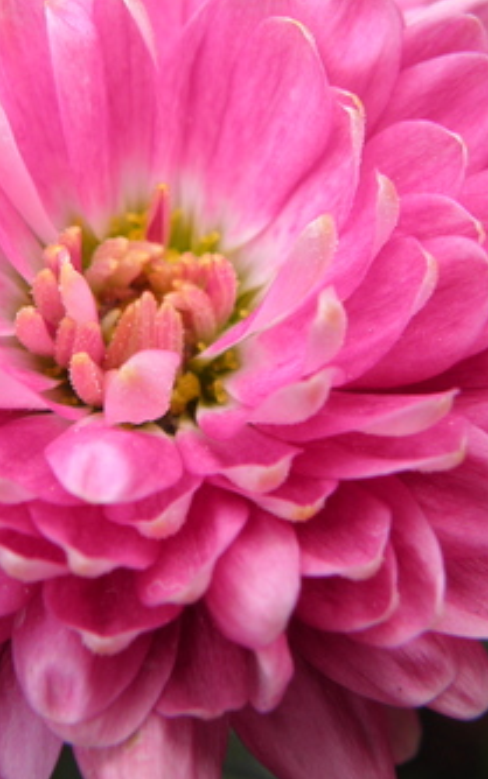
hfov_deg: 13.7
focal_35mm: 95
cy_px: 345
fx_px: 2020
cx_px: 75
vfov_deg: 21.8
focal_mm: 9.22
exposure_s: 1/60
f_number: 3.5
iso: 64
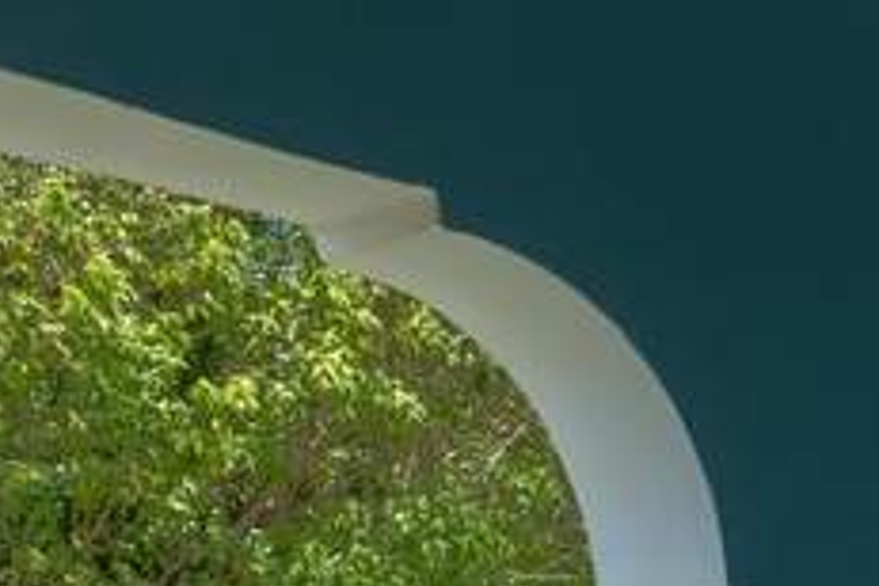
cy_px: 767
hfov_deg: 22.1
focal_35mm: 83
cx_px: 1123
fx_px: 2026
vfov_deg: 15.6
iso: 200
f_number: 5.6
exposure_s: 1/1250
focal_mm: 10
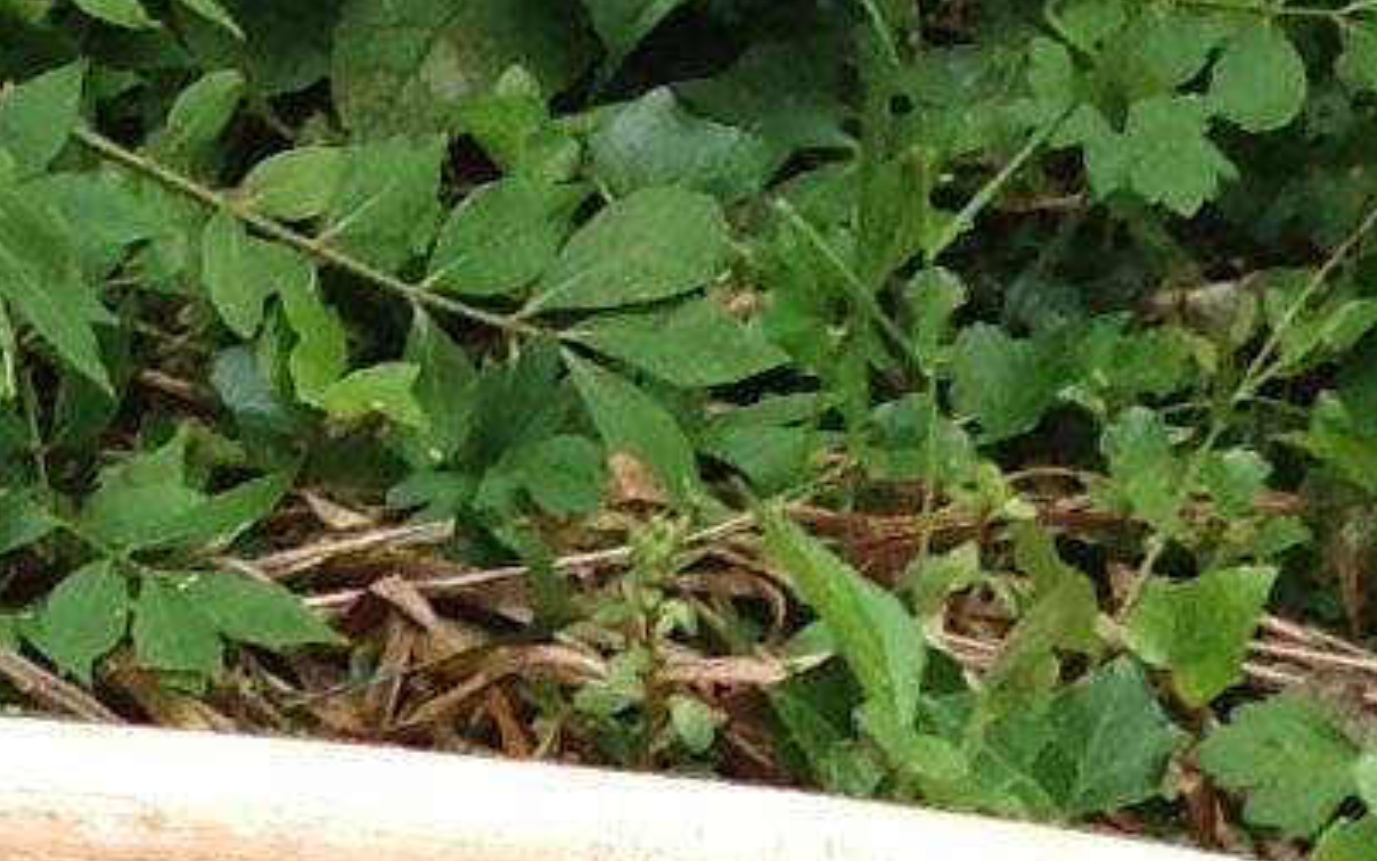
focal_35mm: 238
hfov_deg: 8.6
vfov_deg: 5.0
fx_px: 8933
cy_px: 3171
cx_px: -769
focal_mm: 4.28
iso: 50
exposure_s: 1/444
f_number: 2.4
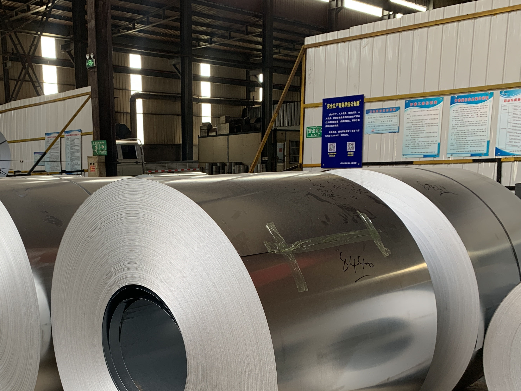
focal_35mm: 39
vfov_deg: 36.1
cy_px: 289
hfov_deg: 46.8
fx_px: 587
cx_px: 157
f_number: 1.8
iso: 50
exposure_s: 1/121
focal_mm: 4.25
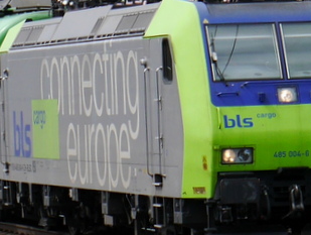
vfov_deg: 5.6
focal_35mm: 264
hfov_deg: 7.5
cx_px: 24
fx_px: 2376
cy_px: 61
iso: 160
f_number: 8
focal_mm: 34
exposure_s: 1/320
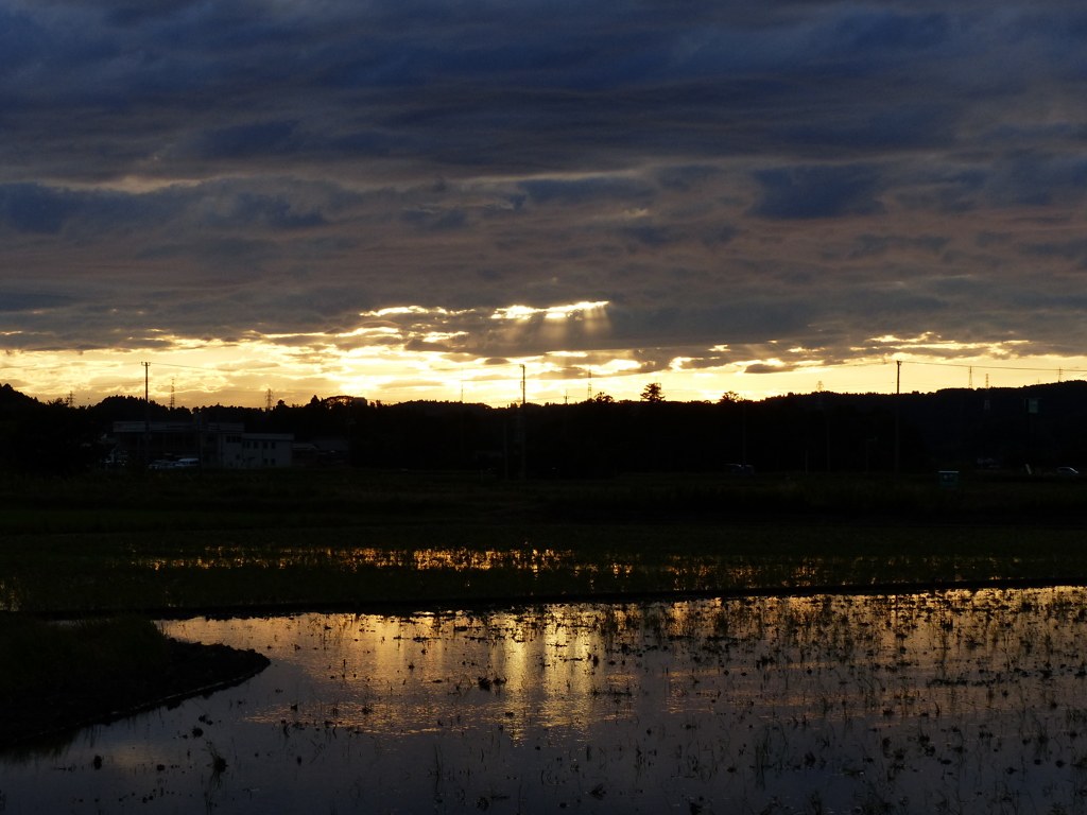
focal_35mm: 112
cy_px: 408
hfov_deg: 17.6
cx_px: 544
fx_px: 3517
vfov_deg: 13.2
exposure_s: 1/400
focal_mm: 20.1
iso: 160
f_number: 5.6
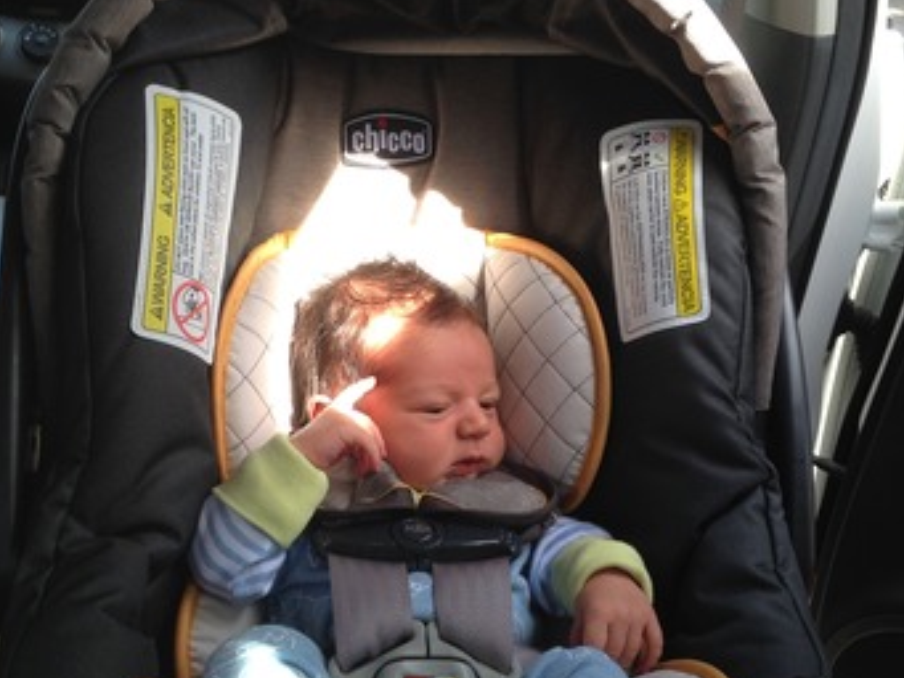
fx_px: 1437
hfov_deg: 34.9
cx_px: 449
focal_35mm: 55
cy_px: 369
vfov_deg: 26.6
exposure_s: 1/120
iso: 50
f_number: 2.4
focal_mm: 4.12
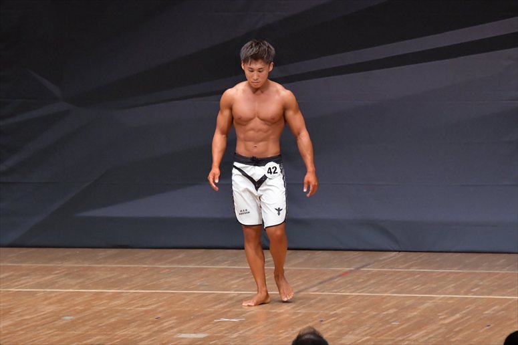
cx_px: 259
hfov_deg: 7.2
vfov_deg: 4.8
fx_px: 4099
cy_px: 172
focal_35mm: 285
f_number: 5.6
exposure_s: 1/400
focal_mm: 190
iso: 6400
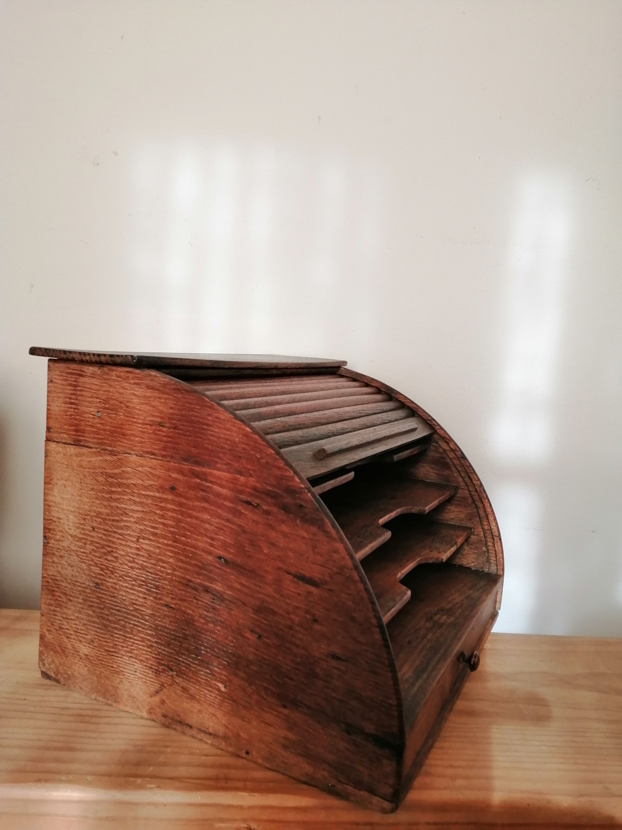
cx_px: 311
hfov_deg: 53.1
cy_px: 415
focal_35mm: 26
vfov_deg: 67.3
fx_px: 623
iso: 80
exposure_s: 1/100
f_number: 1.8
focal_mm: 3.6
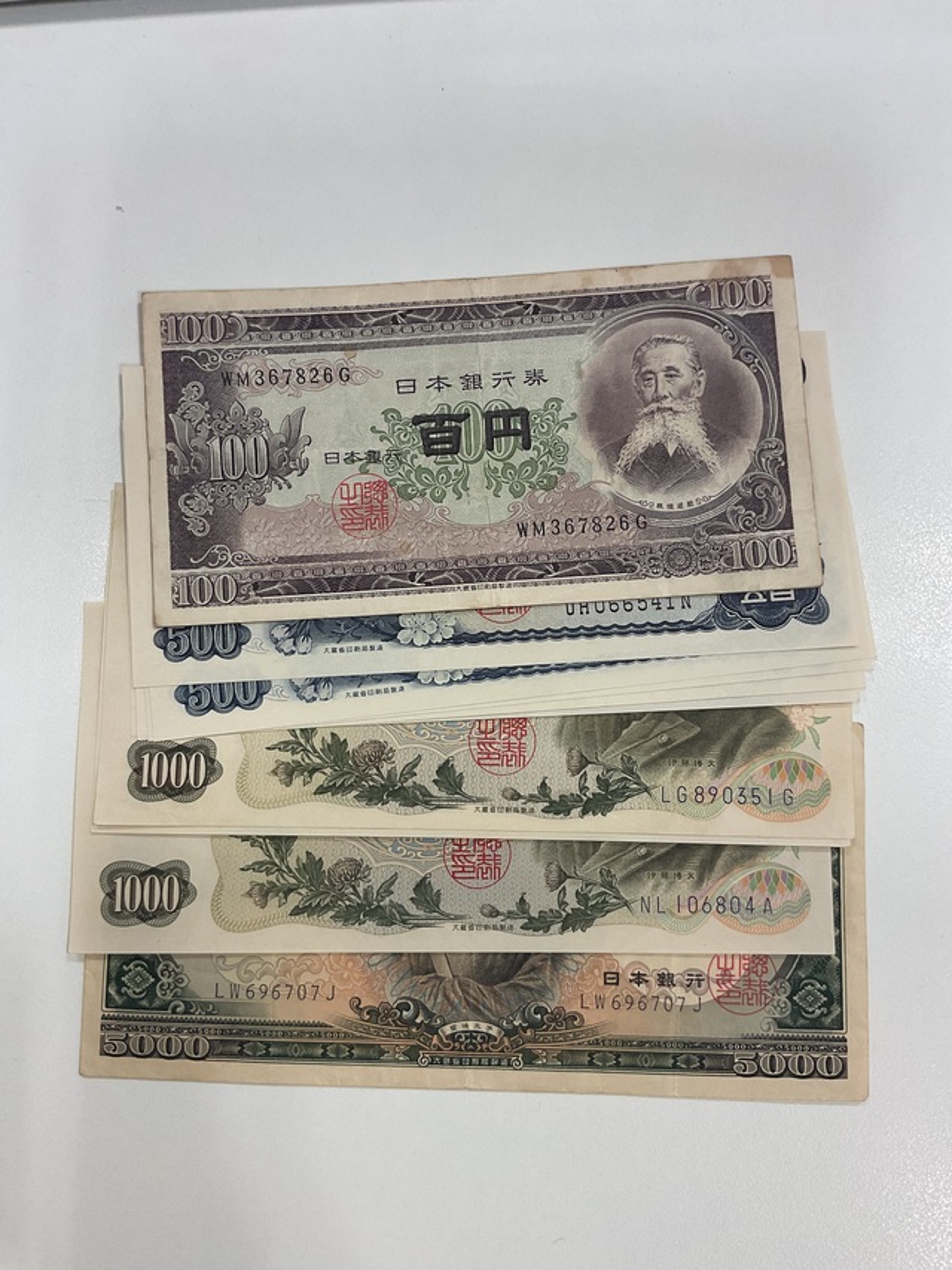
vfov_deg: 61.7
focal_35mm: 29
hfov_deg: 48.2
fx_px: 1063
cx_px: 476
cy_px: 635
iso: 50
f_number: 1.8
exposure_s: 1/100
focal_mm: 3
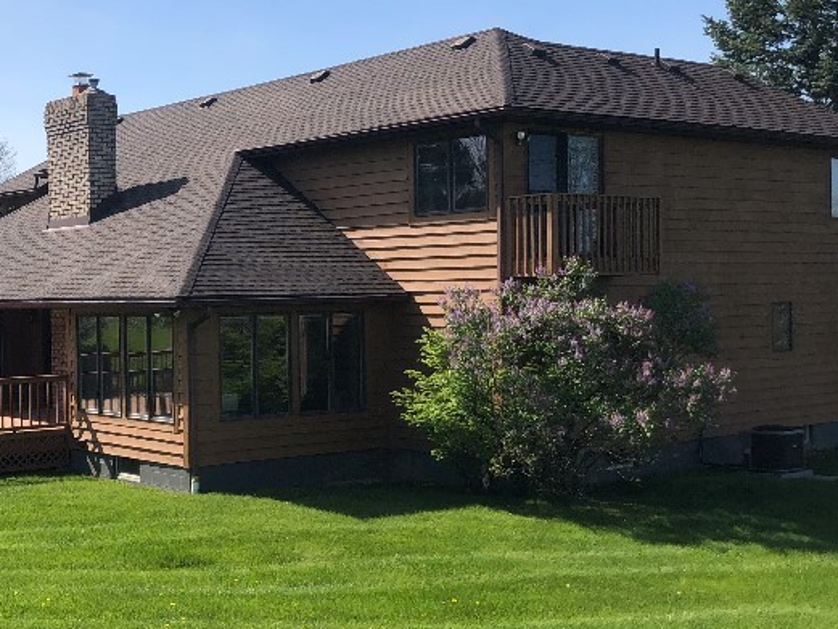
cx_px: 238
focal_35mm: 55
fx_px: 1332
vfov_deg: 26.6
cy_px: 322
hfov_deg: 34.4
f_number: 1.8
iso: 20
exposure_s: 1/2024
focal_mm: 3.99
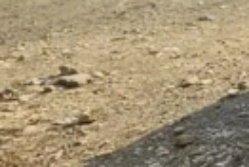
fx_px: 714
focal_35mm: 103
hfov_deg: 10.8
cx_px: 783
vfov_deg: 13.2
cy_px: 4
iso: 50
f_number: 2.2
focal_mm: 2.2
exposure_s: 1/1135
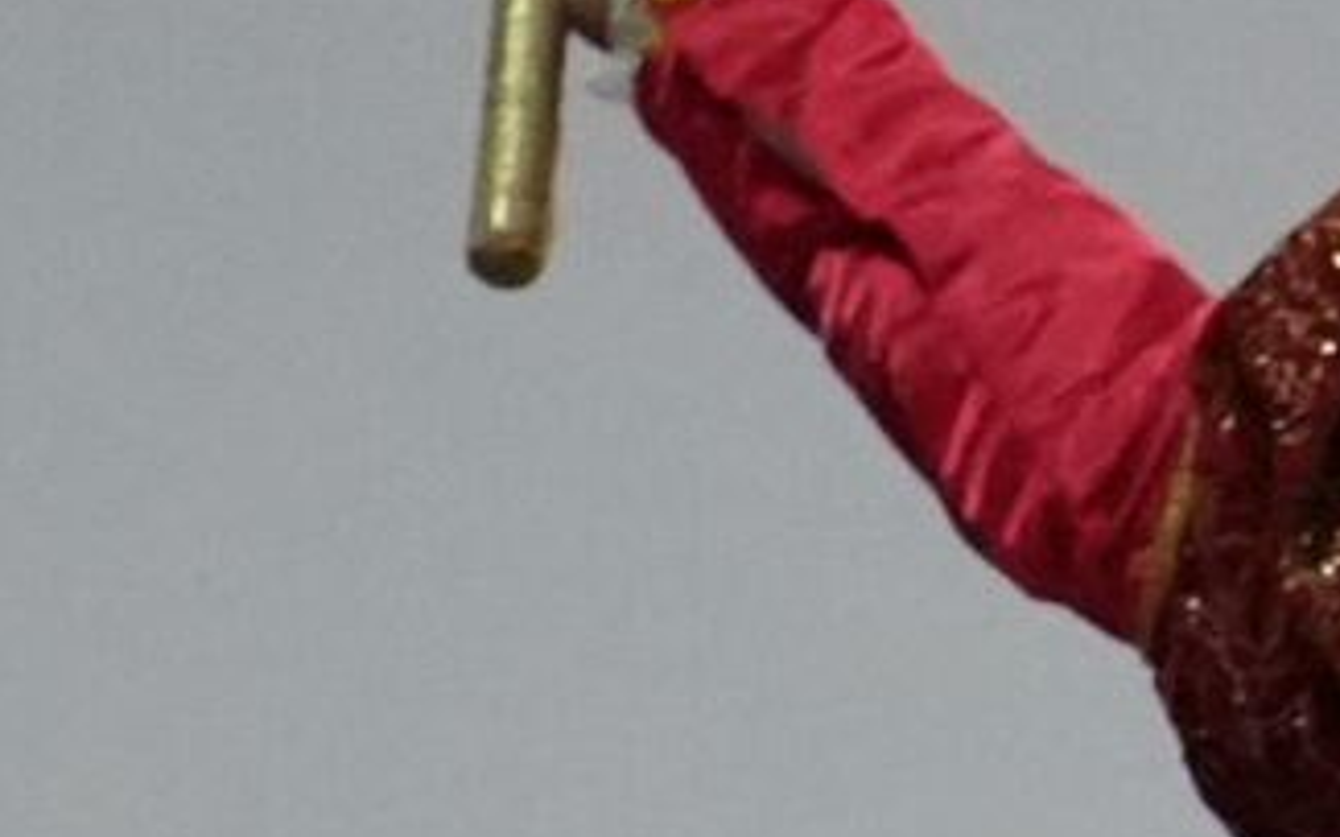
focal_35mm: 369
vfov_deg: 3.5
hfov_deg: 5.6
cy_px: 1253
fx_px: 13473
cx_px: 2828
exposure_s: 1/250
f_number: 5.6
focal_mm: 46
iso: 12800
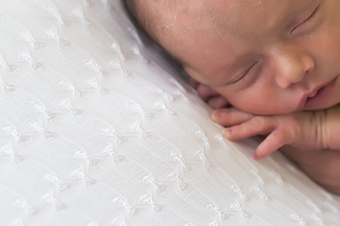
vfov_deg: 9.9
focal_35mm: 139
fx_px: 1313
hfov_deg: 14.5
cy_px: 106
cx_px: 336
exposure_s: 1/160
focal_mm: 50
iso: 1600
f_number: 3.2
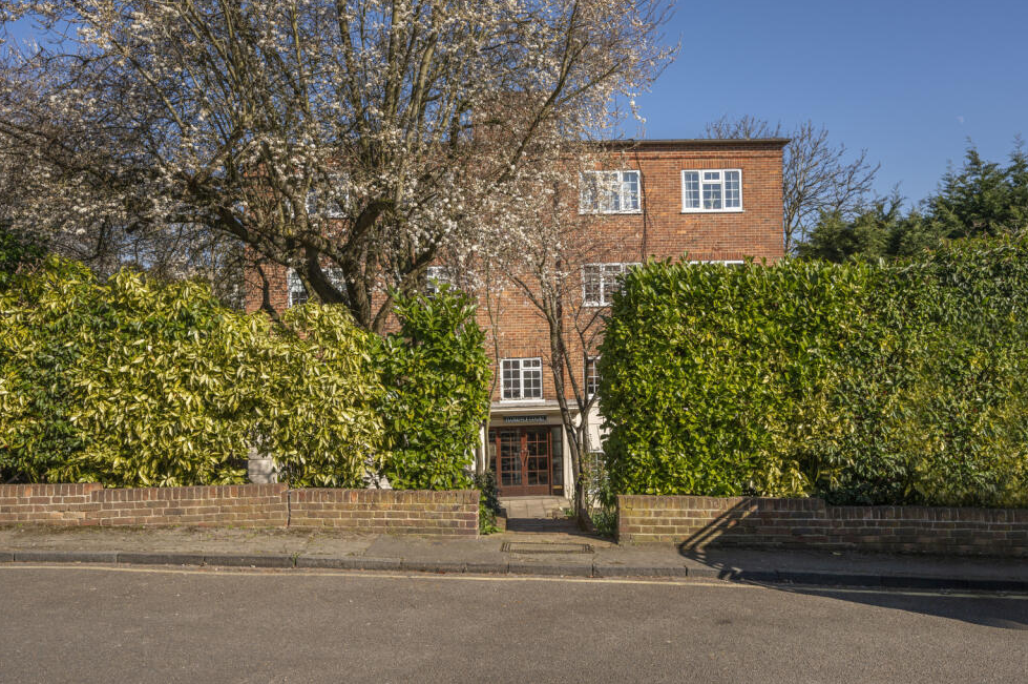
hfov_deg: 74.9
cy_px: 328
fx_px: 671
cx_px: 534
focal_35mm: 24
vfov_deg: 54.0
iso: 200
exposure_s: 1/500
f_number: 8
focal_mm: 22.5
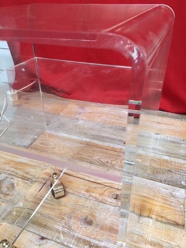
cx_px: 93
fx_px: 208
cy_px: 124
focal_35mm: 29
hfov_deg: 48.2
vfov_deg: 61.7
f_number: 2.2
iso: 64
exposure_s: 1/17
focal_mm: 4.15
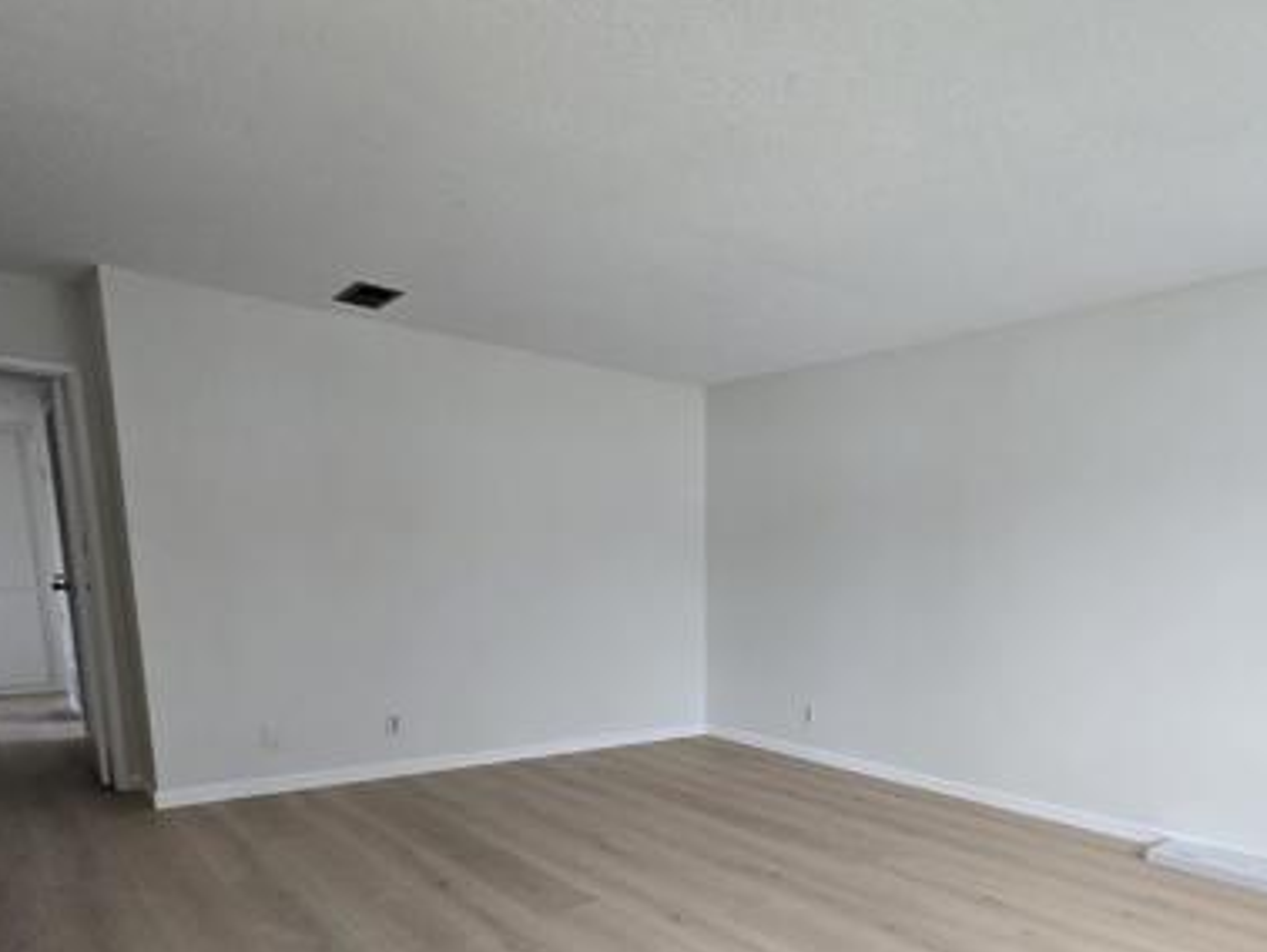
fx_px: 806
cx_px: 868
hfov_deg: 73.5
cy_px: 748
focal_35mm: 22
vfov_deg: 57.1
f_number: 2.2
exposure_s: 1/60
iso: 200
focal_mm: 2.2
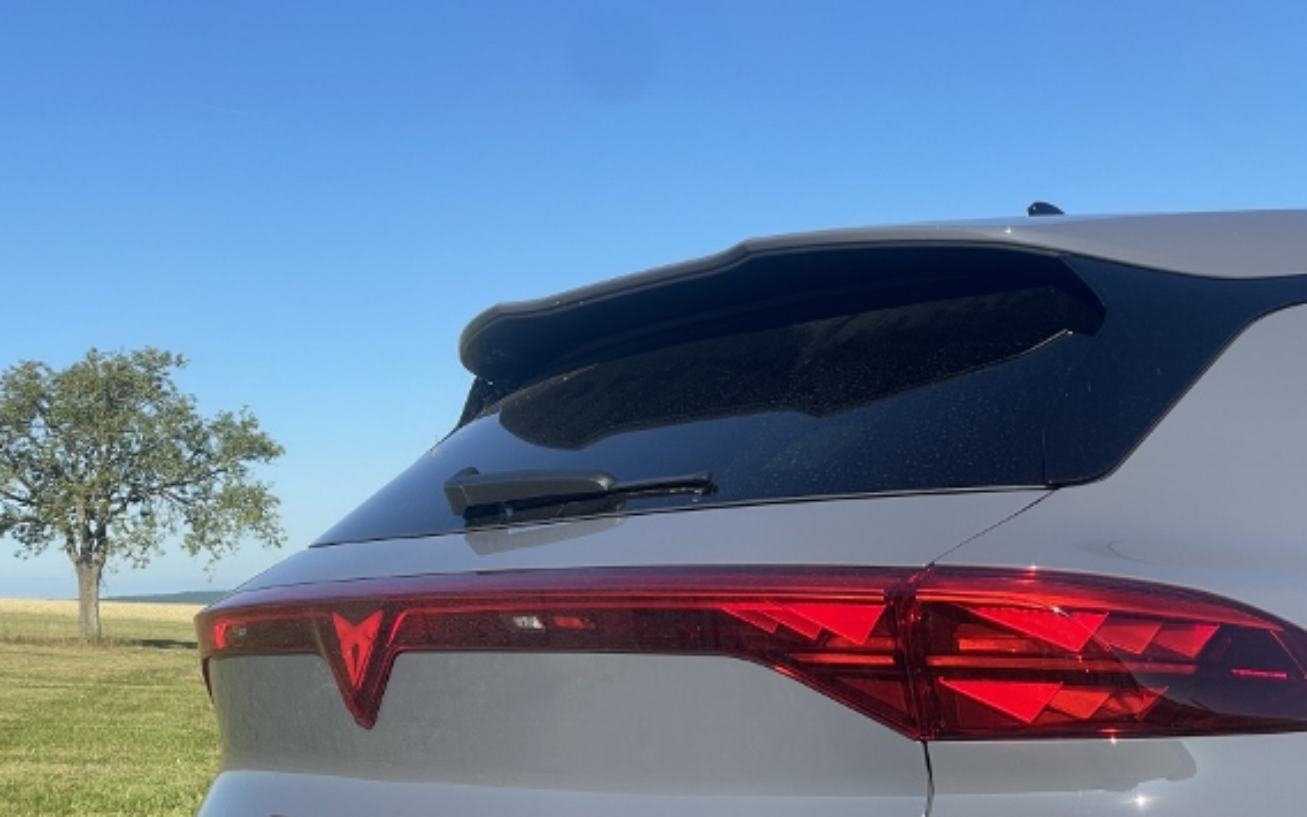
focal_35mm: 64
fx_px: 2280
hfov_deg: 32.0
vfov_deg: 20.3
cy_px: 512
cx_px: 658
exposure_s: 1/872
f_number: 2
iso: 25
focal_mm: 6
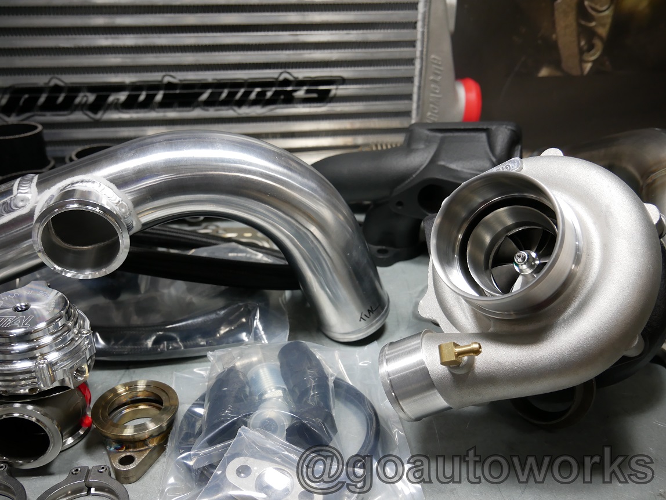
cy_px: 250
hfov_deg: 53.9
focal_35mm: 34
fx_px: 654
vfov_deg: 41.8
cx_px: 333
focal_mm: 17
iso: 640
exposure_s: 1/60
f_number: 3.8
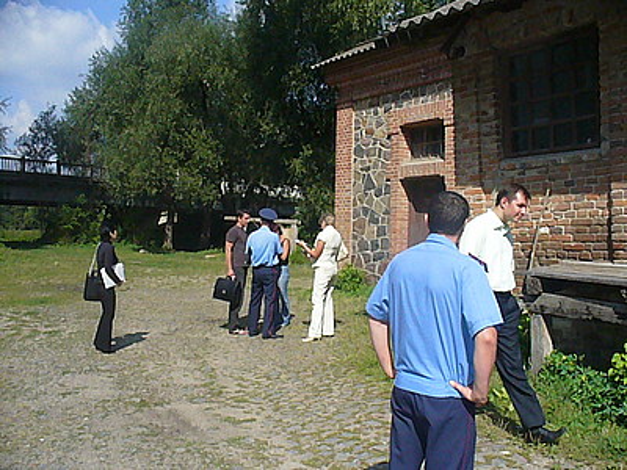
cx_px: 314
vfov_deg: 38.7
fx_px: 670
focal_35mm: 37
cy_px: 235
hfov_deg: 50.1
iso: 800
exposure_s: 1/2000
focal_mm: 6.1
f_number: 5.6
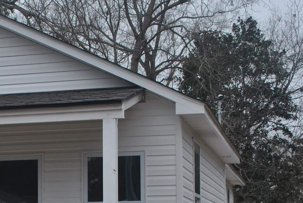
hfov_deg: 18.9
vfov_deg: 12.9
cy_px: 240
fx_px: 877
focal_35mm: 104
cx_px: -23
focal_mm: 24
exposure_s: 1/200
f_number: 7.1
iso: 100
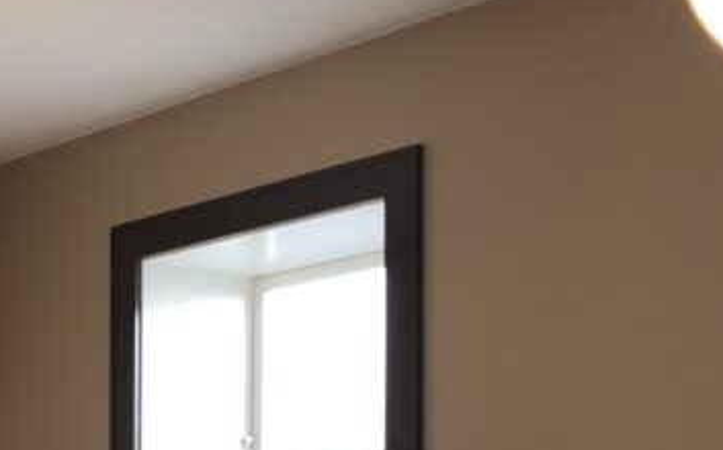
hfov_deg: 19.7
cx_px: -88
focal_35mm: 101
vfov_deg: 12.2
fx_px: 1989
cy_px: 698
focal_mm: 3.99
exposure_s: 1/100
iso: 32
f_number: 1.8
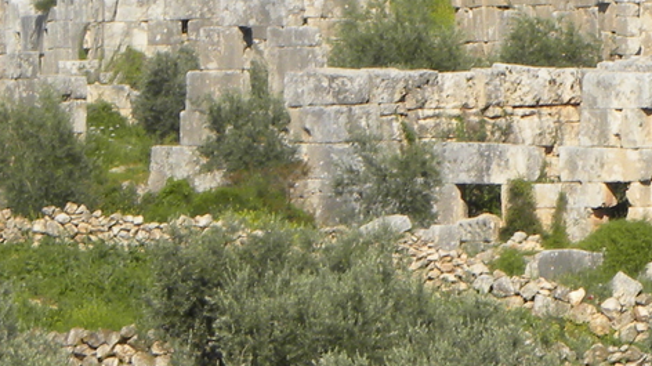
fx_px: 6705
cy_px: -101
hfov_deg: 5.5
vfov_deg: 3.1
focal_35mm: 388
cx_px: 935
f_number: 6.3
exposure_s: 1/274
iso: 64
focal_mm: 18.8
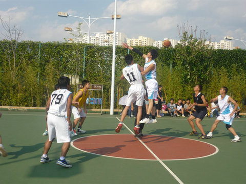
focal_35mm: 44
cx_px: 123
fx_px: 313
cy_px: 92
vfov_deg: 32.9
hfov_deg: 42.9
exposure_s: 1/160
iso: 100
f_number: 9
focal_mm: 7.2
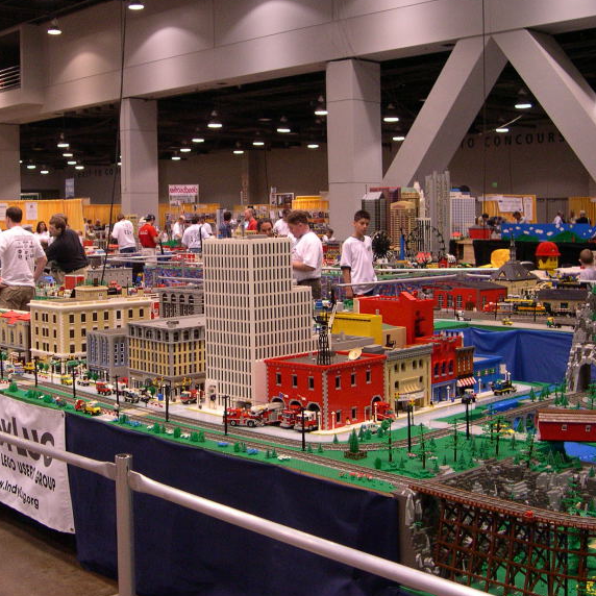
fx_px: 916
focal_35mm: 47
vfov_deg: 36.1
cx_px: 197
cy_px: 289
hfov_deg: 35.7
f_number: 2.8
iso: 400
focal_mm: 8
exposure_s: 1/81.6
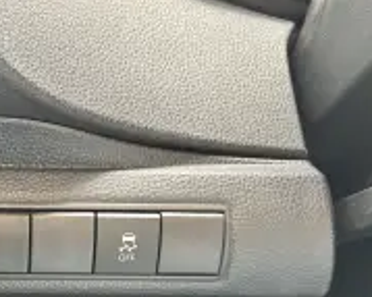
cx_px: 23
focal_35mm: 51
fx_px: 561
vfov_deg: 28.8
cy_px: 253
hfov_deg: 34.2
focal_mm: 5.96
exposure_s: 1/60
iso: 500
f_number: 1.6
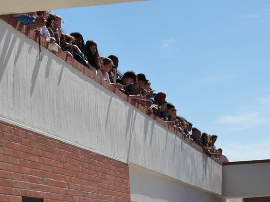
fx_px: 1061
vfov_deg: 10.9
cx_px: 141
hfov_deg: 14.5
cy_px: 93
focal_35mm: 136
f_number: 5.6
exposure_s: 1/800
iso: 160
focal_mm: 21.2
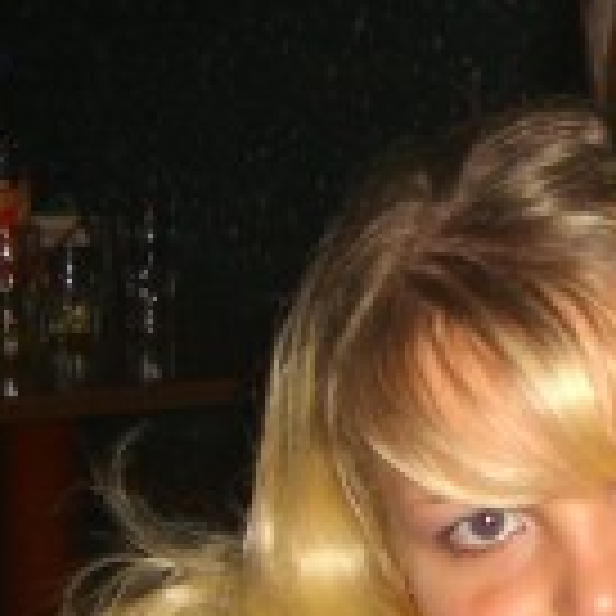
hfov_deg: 11.6
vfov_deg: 11.9
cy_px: 418
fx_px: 2960
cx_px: 791
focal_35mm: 147
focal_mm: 7.9
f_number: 2.8
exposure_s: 1/60
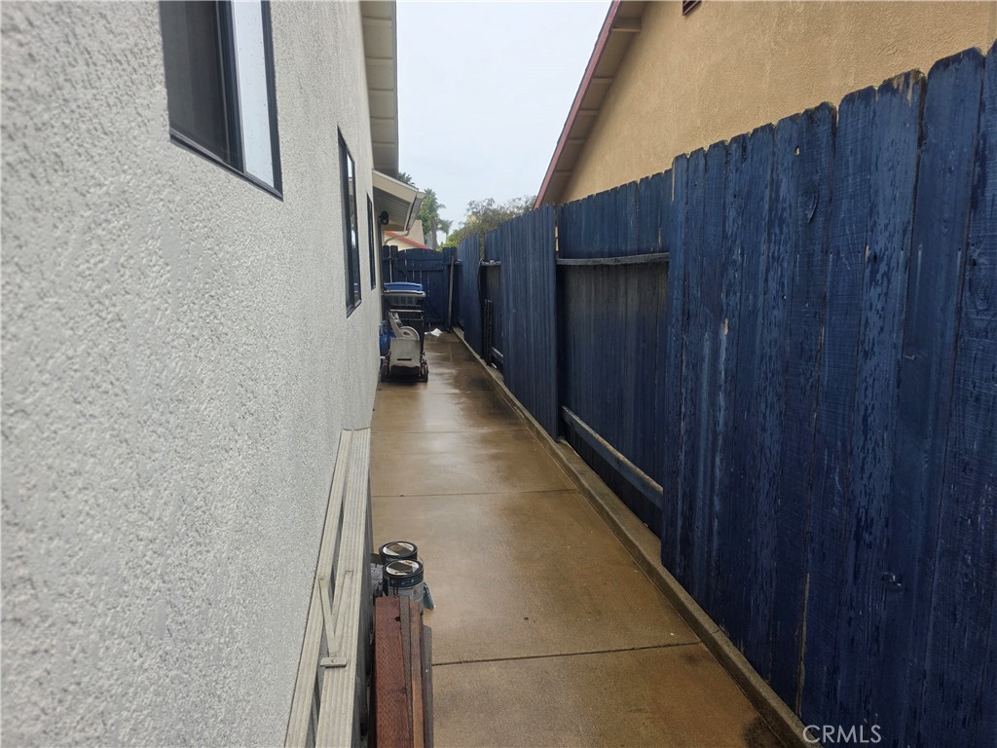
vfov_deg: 58.9
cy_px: 374
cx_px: 498
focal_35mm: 23
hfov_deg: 73.9
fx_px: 662
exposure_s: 1/359
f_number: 1.7
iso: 40
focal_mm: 6.3
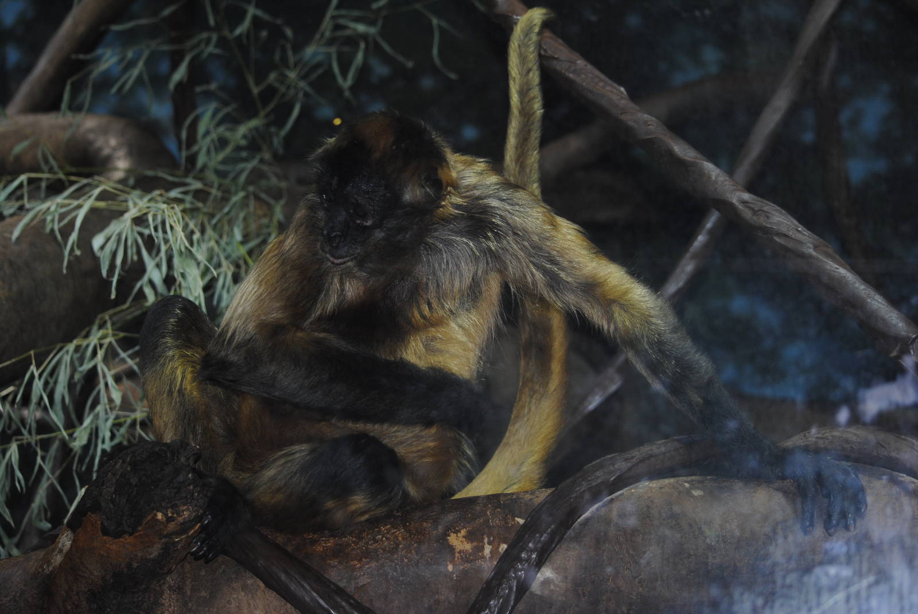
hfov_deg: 24.6
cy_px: 307
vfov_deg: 16.6
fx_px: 2106
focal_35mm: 82
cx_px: 459
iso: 200
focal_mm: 55
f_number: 4.5
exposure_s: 1/60
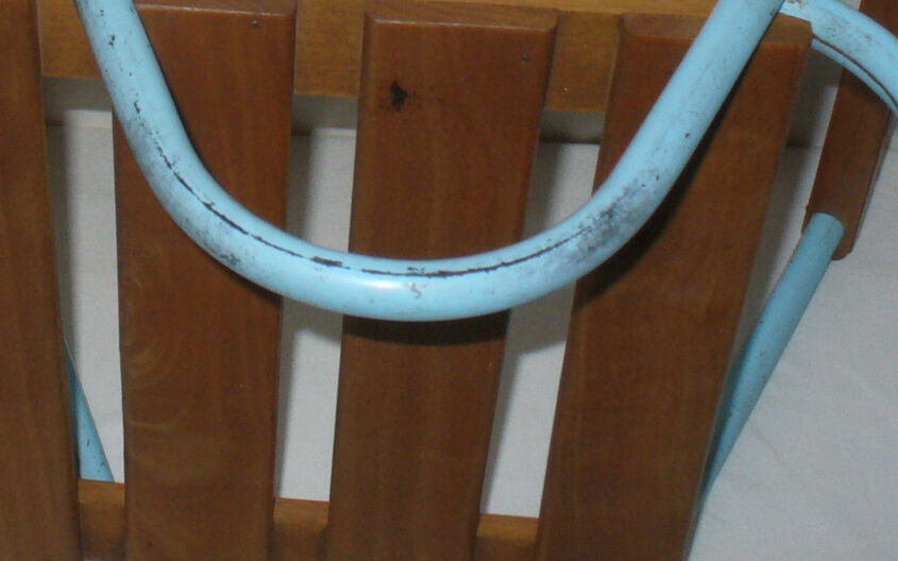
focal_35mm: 95
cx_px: 196
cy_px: -254
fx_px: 2325
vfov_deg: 13.1
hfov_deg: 21.6
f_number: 2.8
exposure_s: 1/30
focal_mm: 6.1
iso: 100
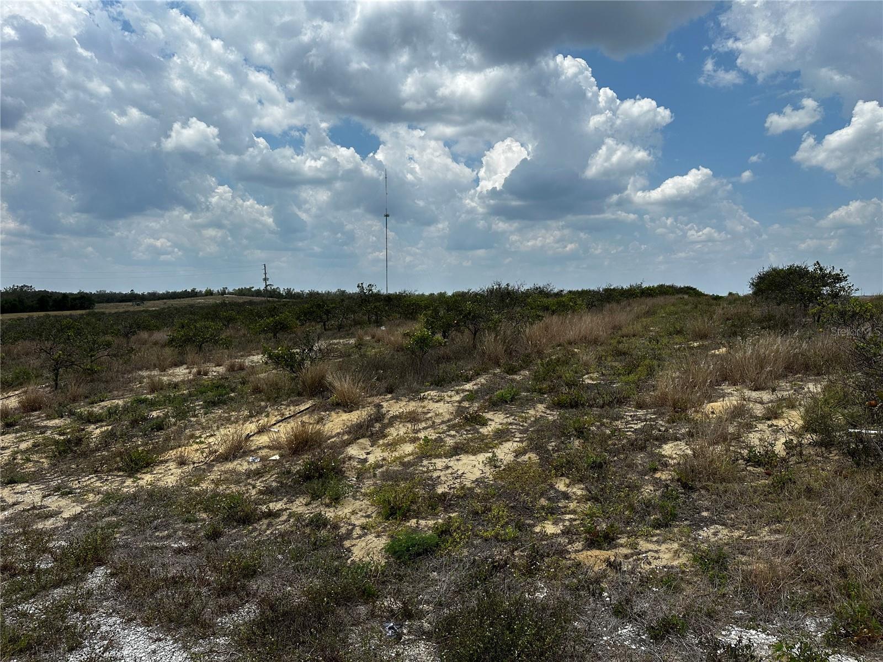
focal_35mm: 24
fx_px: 612
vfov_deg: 56.8
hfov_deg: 71.6
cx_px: 442
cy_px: 331
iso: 80
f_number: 1.78
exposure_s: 1/8197
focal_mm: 6.86
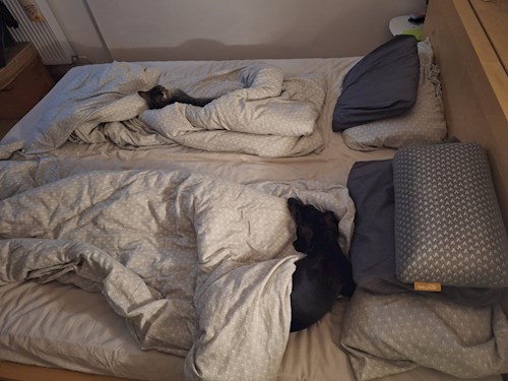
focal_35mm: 23
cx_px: 254
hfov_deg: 73.9
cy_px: 190
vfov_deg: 58.9
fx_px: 338
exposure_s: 1/20
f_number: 1.8
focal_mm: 5.54
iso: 800
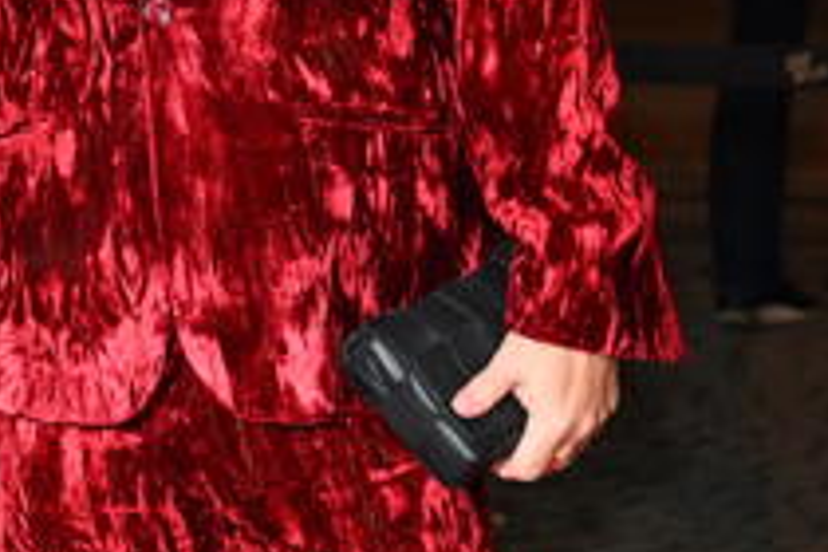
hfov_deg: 9.8
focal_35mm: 207
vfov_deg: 6.6
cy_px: -126
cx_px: -106
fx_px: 4761
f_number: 5.6
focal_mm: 63
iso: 2500
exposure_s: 1/125
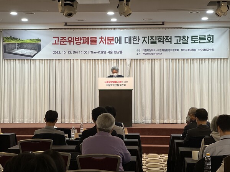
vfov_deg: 19.1
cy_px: 86
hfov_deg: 25.3
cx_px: 115
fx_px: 512
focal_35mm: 77
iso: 160
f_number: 2.8
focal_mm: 9
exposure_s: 1/40
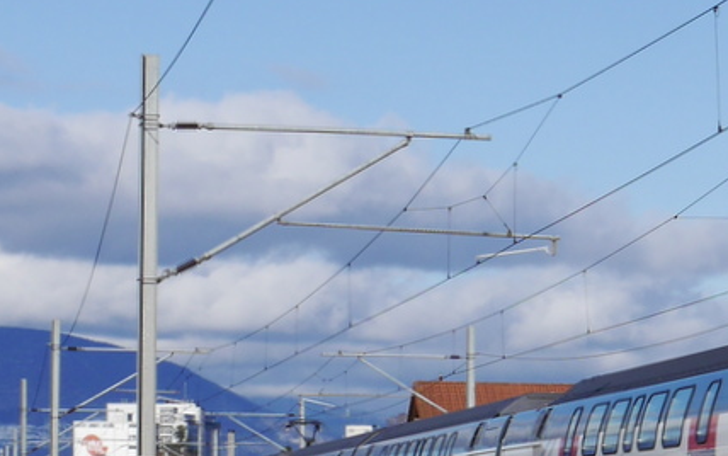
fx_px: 2382
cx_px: 844
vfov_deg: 10.9
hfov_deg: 16.7
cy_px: 436
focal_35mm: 120
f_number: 9
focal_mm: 22
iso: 160
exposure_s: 1/500
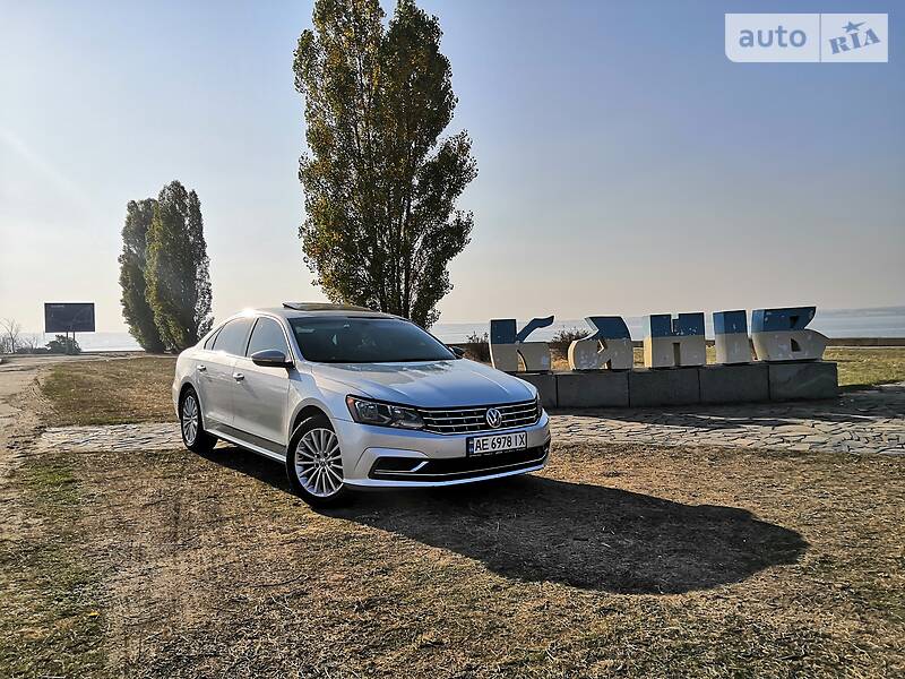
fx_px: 706
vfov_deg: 51.4
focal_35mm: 27
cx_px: 452
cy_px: 340
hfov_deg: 65.3
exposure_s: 1/1748
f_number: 1.8
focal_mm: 4
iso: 50
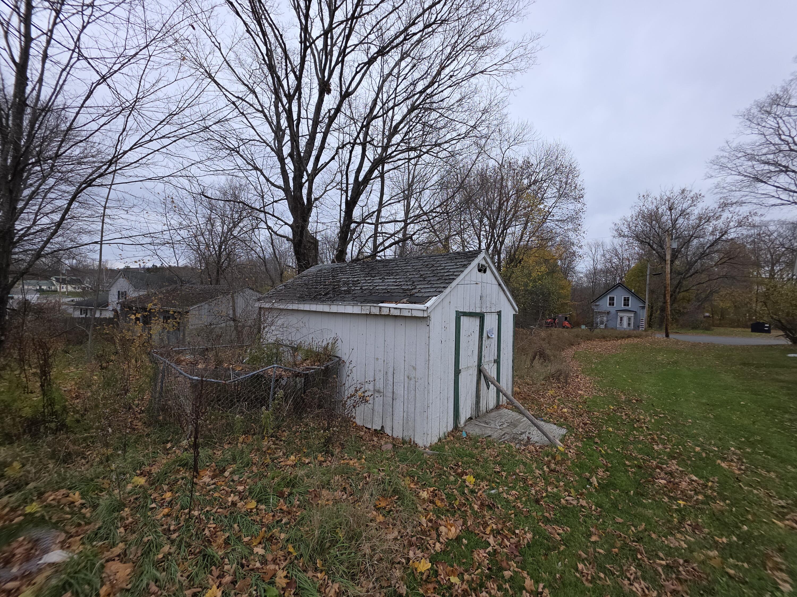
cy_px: 298
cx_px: 398
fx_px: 299
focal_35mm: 13
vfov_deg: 89.9
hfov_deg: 106.2
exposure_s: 1/424
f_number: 1.9
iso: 20
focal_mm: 2.2
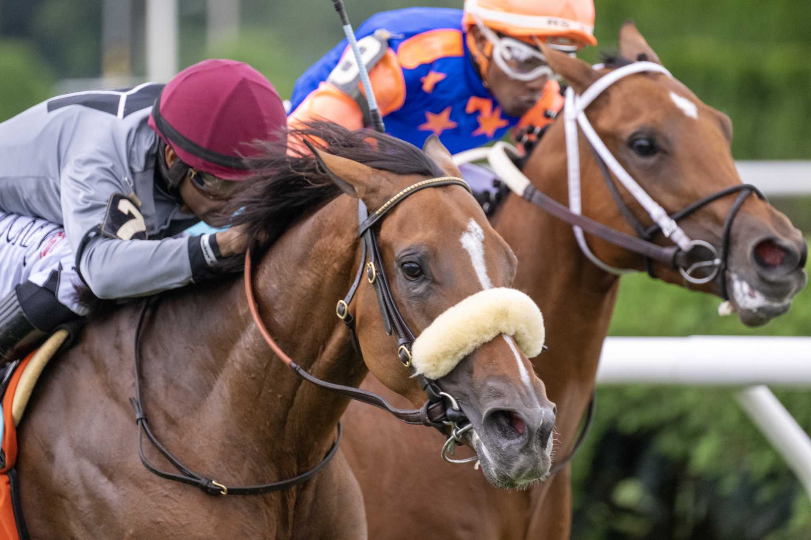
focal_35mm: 400
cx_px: 406
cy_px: 270
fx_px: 9010
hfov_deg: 5.2
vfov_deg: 3.4
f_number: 5.6
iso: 4000
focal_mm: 400
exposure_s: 1/2000
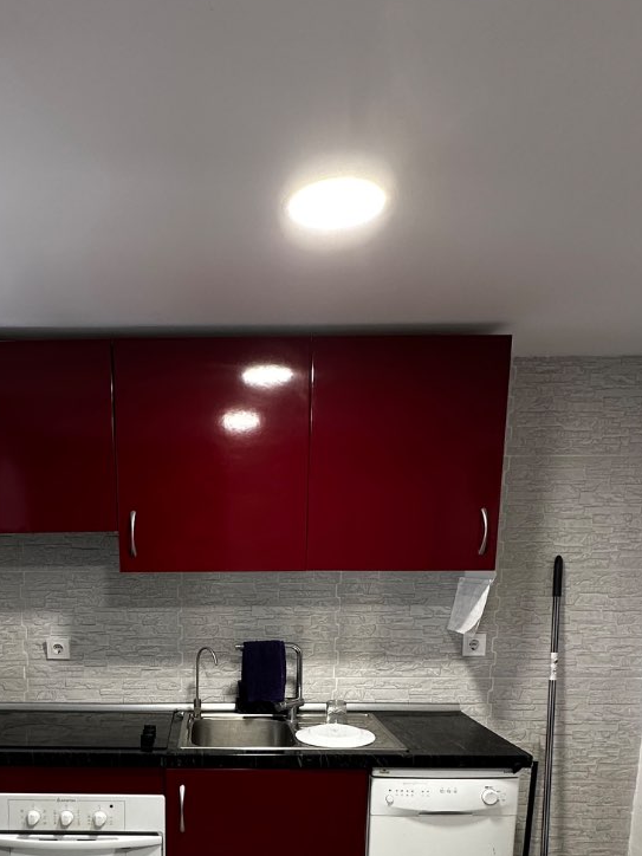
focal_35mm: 29
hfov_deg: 47.2
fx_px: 717
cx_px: 198
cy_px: 680
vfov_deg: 57.3
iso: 200
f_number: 2.2
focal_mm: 2.22
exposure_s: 1/50
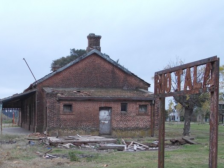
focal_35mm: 63
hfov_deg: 30.3
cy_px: 122
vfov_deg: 23.1
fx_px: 408
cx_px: 61
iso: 80
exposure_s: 1/320
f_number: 3.3
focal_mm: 6.1
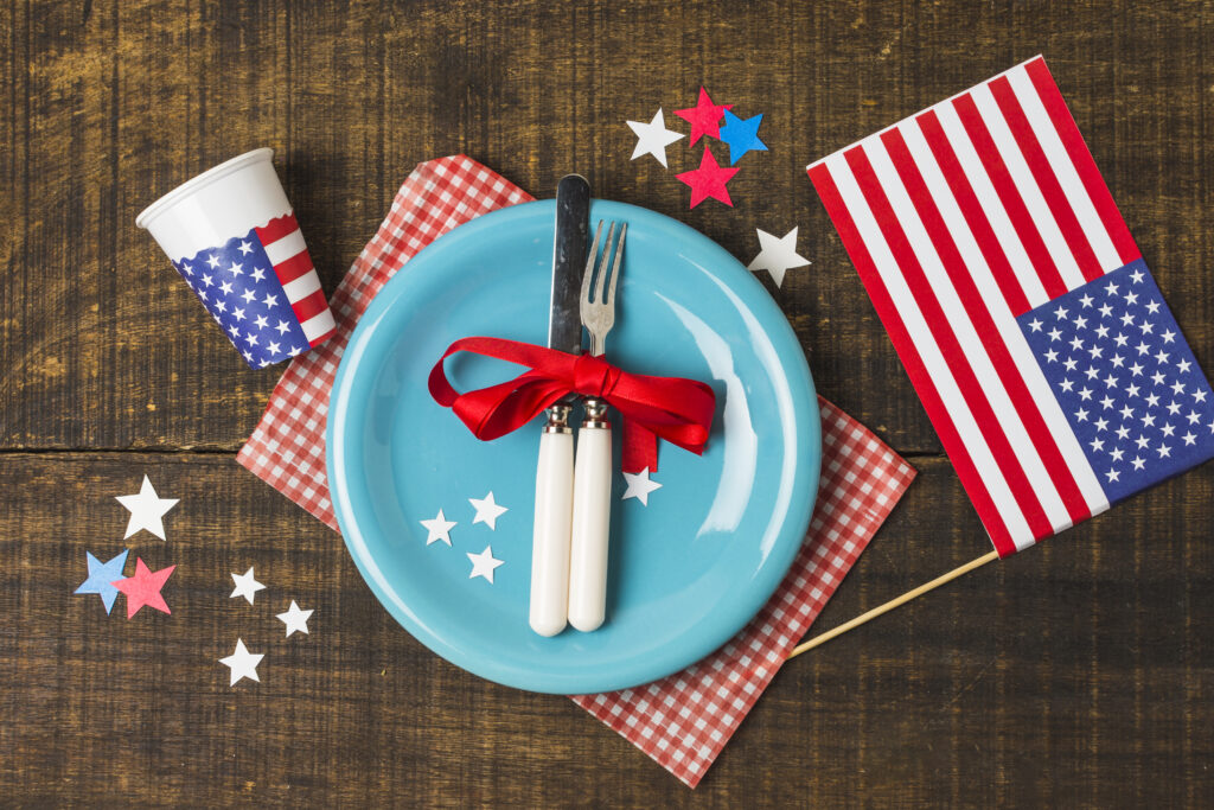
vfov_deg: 25.8
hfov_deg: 37.8
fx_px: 1771
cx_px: 607
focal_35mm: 52
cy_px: 405
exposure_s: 1/160
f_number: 8
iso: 160
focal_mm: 35
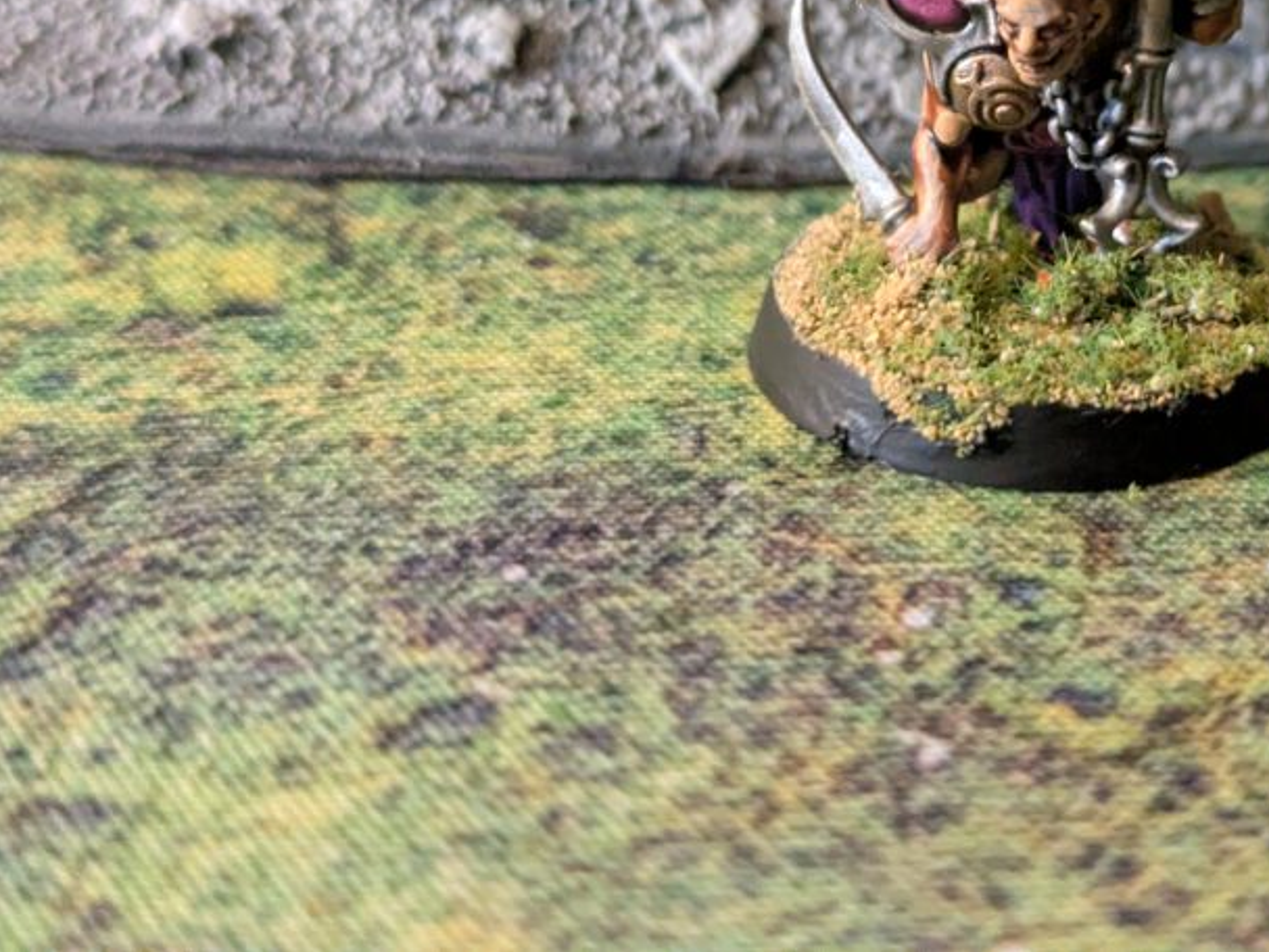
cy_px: 149
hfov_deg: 23.8
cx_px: 964
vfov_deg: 18.0
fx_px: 2969
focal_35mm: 81
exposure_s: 1/51
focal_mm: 6.81
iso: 1507
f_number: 1.85
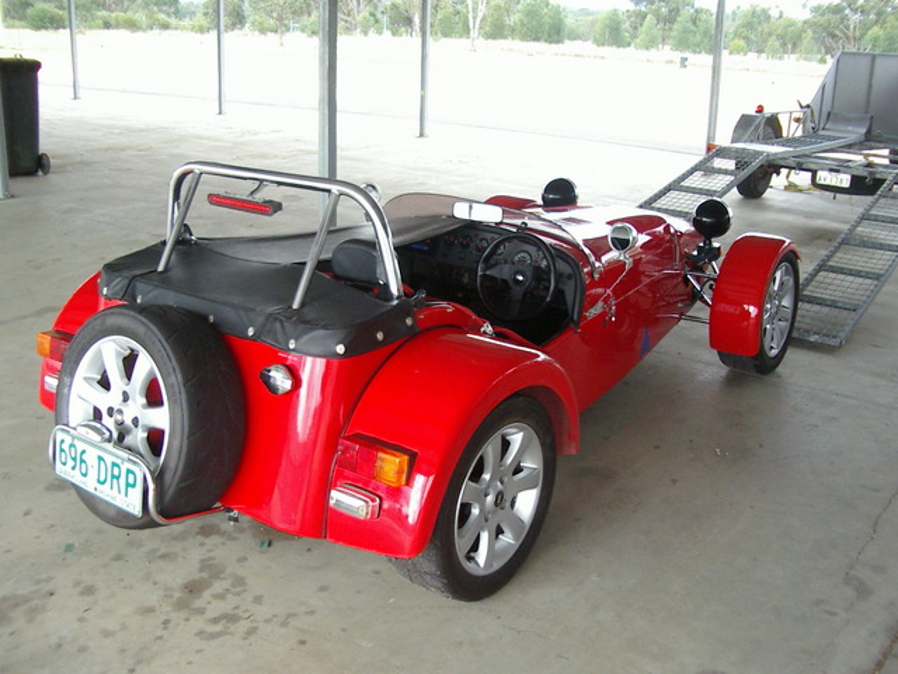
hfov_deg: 49.0
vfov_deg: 37.7
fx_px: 986
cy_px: 337
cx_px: 449
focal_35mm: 38
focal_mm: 5.8
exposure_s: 1/100
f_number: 2.6
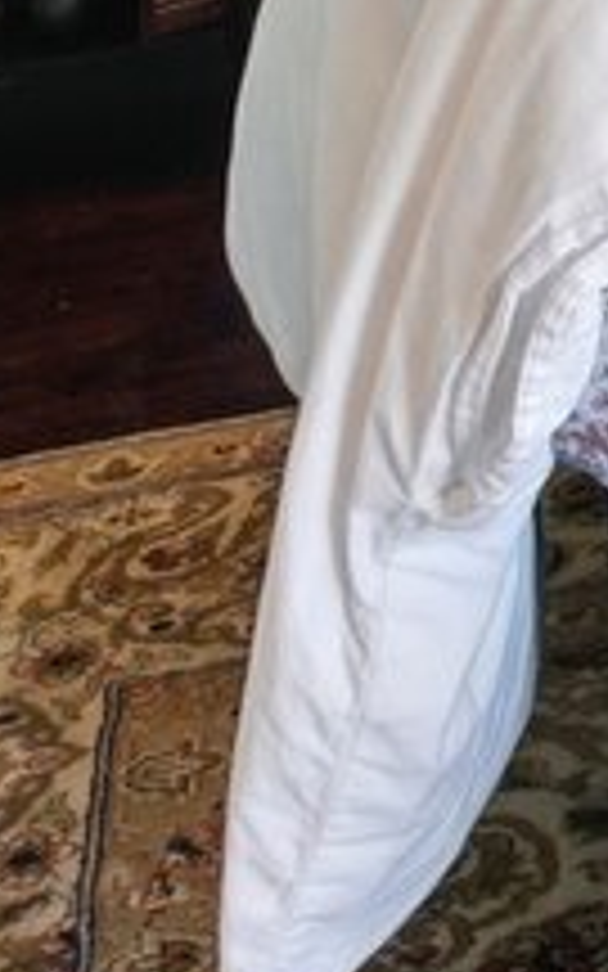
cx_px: 2418
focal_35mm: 135
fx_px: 3579
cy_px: -1433
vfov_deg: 12.1
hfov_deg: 7.2
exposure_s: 1/13
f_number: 9
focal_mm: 14
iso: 400
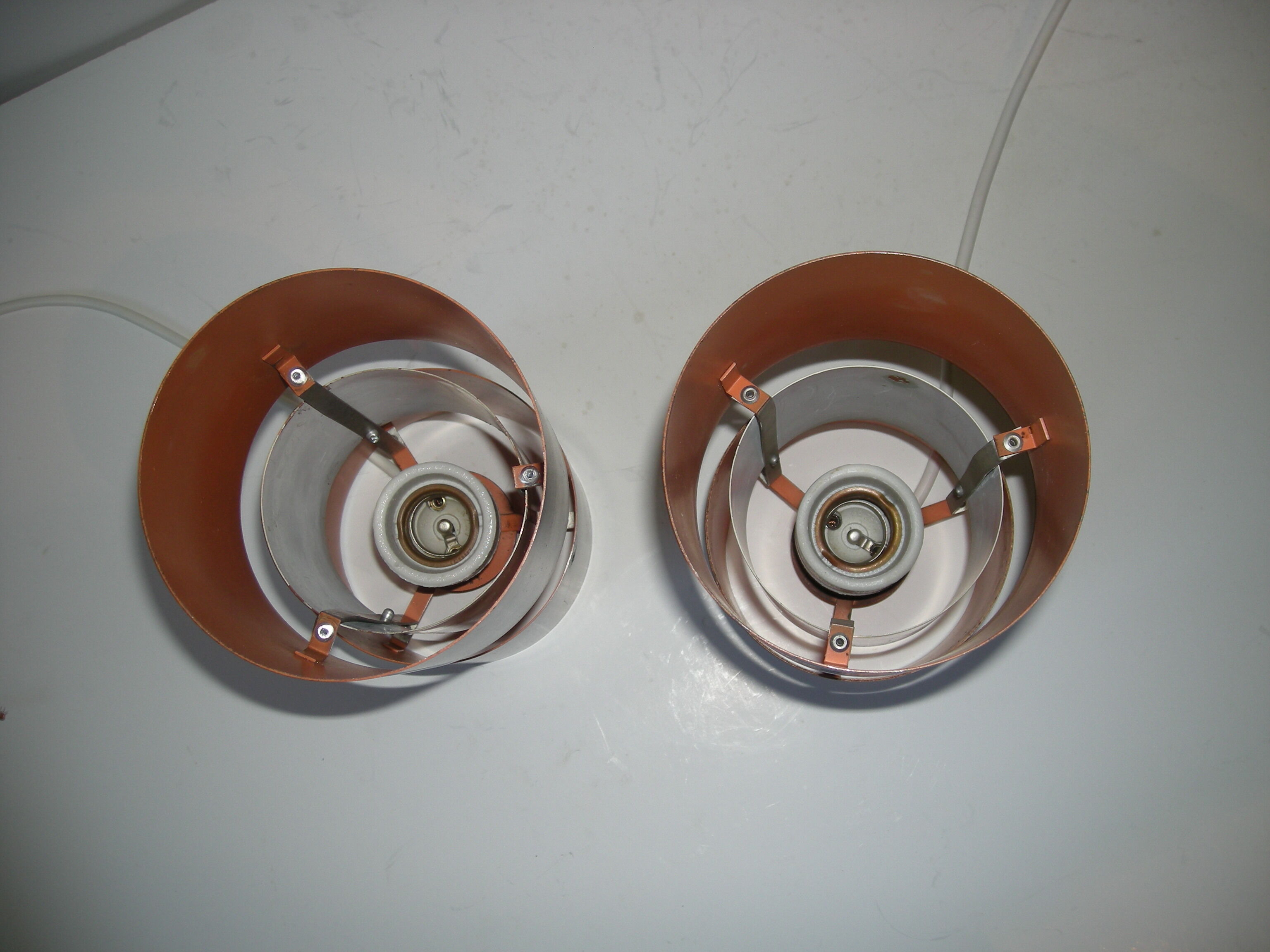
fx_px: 1284
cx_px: 635
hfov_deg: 52.6
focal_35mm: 35
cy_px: 476
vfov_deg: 40.7
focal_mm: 5.7
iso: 50
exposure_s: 1/54.2
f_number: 2.8
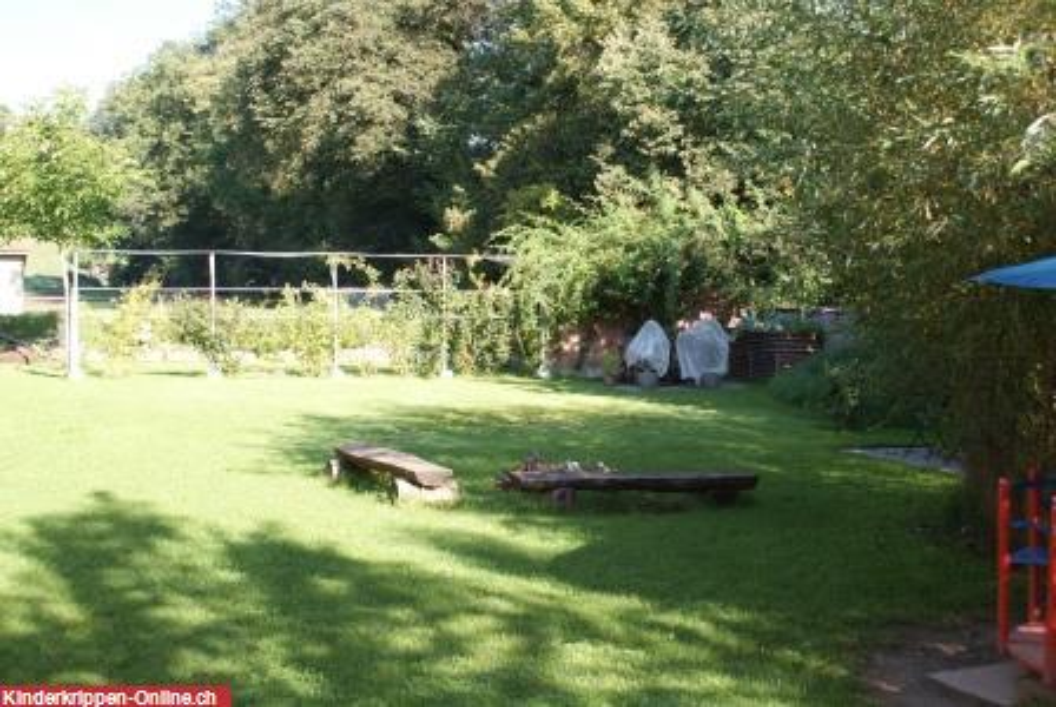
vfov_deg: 30.0
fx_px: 1322
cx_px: 528
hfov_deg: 43.6
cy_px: 354
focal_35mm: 45
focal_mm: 30
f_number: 5
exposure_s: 1/100
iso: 100
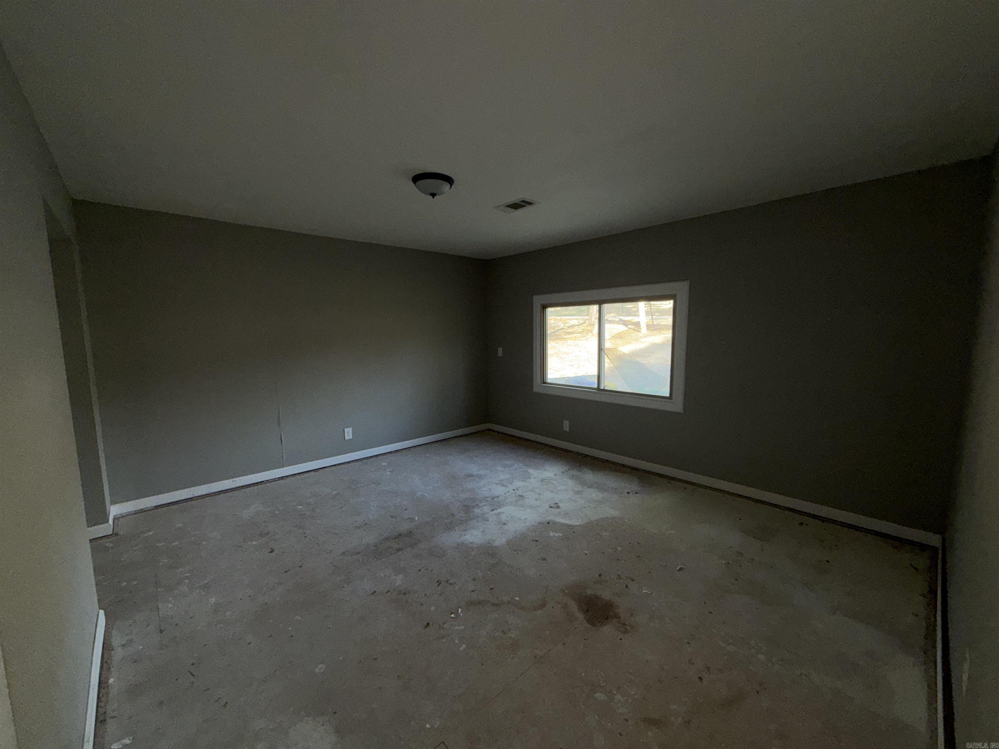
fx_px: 404
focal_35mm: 14
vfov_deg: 85.7
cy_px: 374
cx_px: 500
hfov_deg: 102.1
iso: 50
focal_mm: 2.22
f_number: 2.2
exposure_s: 1/83
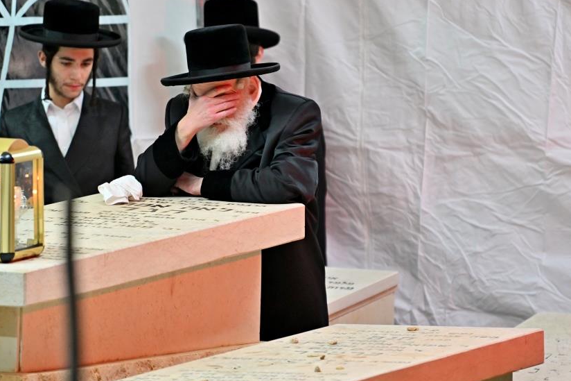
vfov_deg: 3.7
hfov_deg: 5.5
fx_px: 5915
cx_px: 236
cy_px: 176
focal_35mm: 373
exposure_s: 1/200
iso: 500
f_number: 2.8
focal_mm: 200
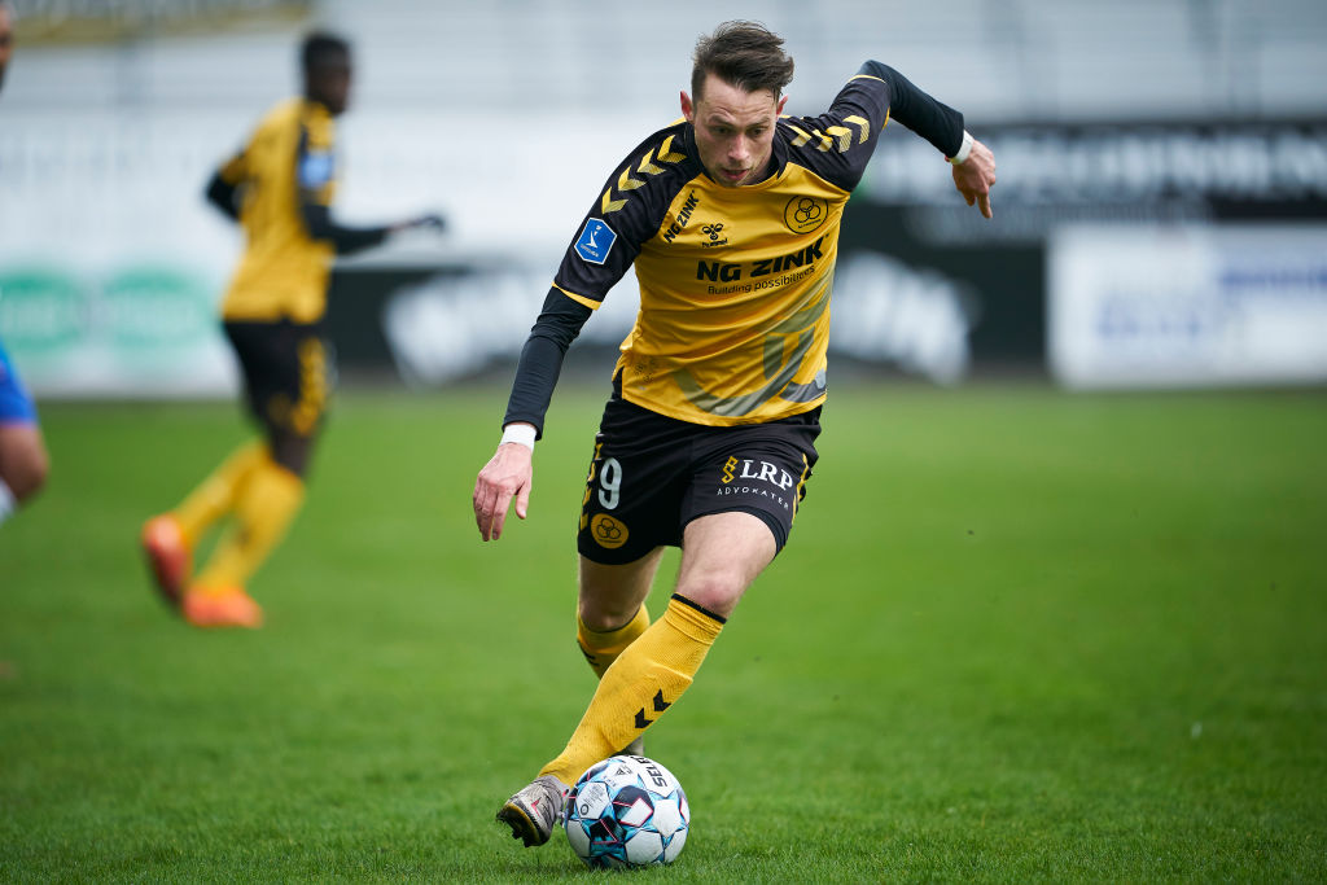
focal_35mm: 400
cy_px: 442
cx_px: 664
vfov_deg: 3.4
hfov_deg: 5.2
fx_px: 14746
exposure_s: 1/1600
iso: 800
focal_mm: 400
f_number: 2.8
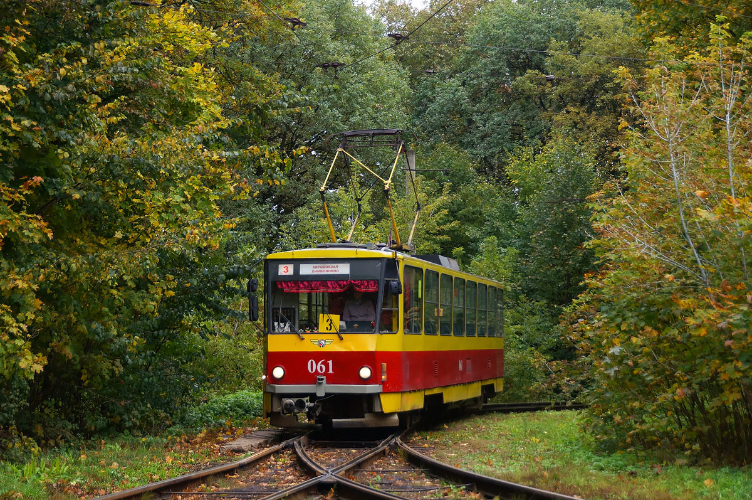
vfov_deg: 18.1
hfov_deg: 27.0
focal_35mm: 75
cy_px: 250
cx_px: 376
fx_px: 1565
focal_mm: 50
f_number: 4.5
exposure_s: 1/250
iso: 400
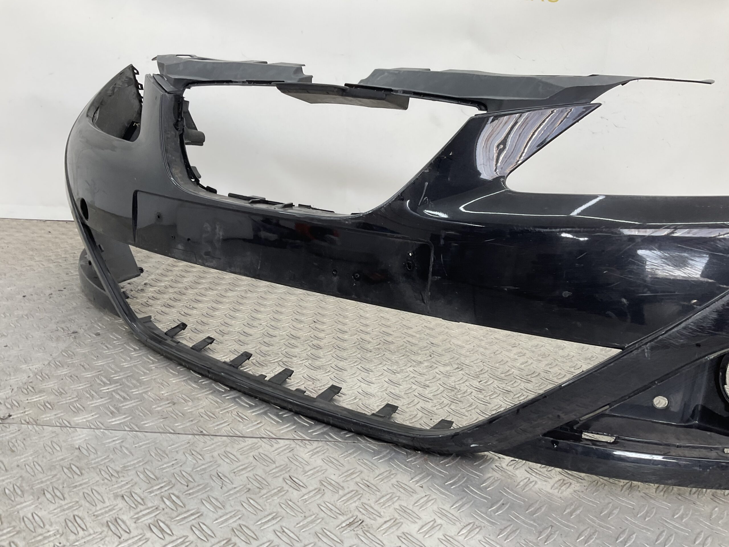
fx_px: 611
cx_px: 364
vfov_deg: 48.2
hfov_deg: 61.7
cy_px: 274
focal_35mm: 29
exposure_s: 1/120
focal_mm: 3
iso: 25
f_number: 1.8
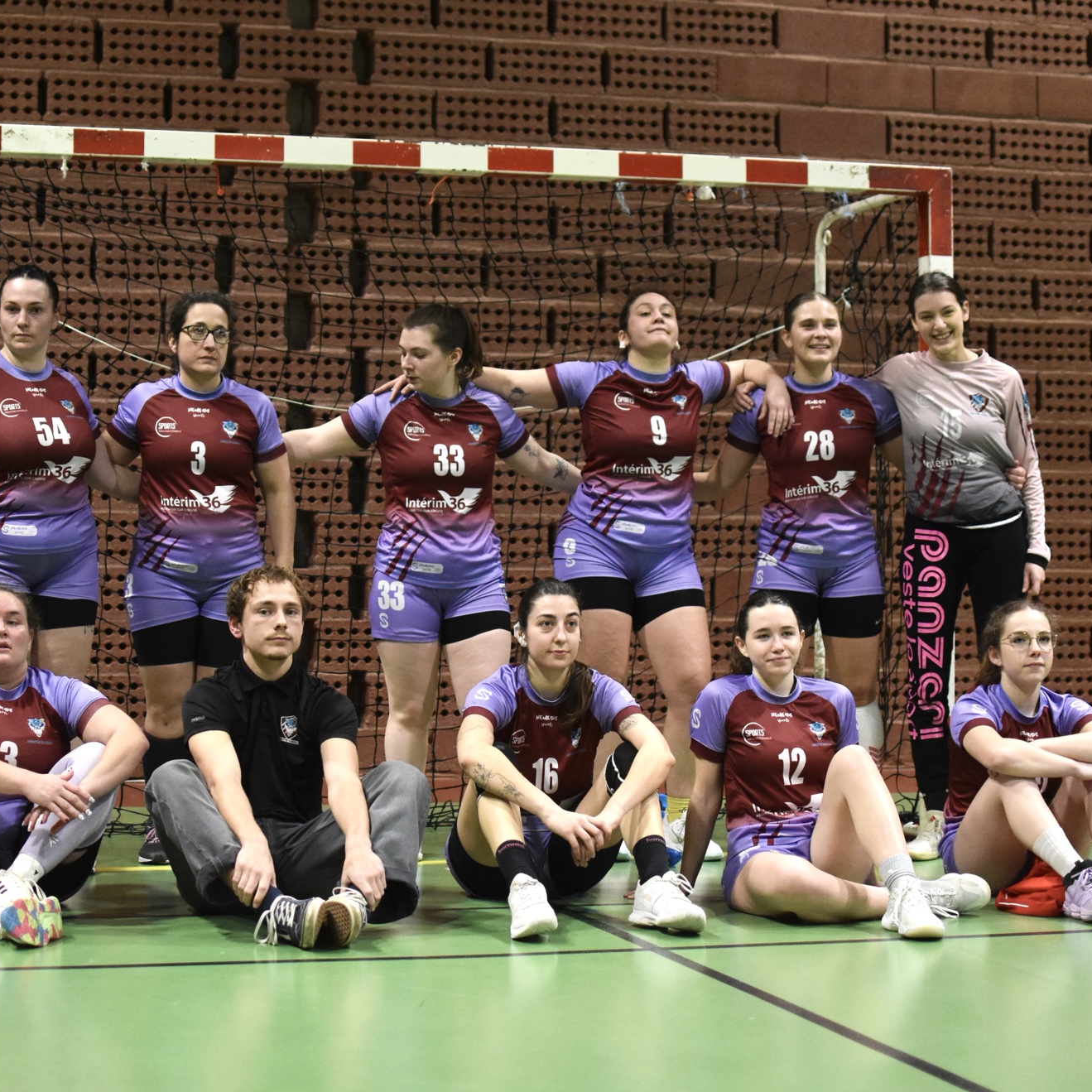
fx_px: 2414
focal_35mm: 68
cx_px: 392
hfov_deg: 25.4
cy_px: 545
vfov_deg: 25.5
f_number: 2
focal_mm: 35
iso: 2000
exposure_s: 1/500
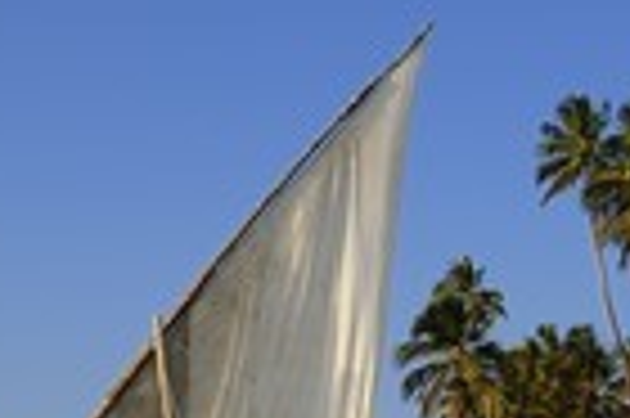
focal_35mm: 84
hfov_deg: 24.0
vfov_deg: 15.8
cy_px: 449
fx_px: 1468
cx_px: 158
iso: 200
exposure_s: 1/200
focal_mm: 28
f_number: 10
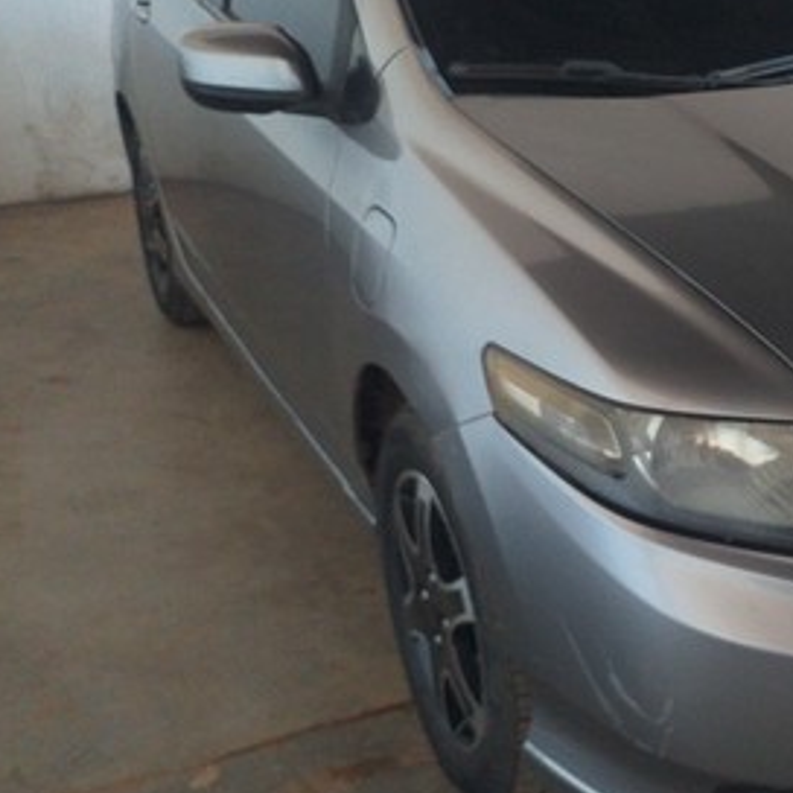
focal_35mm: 54
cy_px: 300
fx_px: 1400
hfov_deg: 29.8
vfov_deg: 31.5
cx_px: 767
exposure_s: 1/30
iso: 160
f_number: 1.9
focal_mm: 3.6
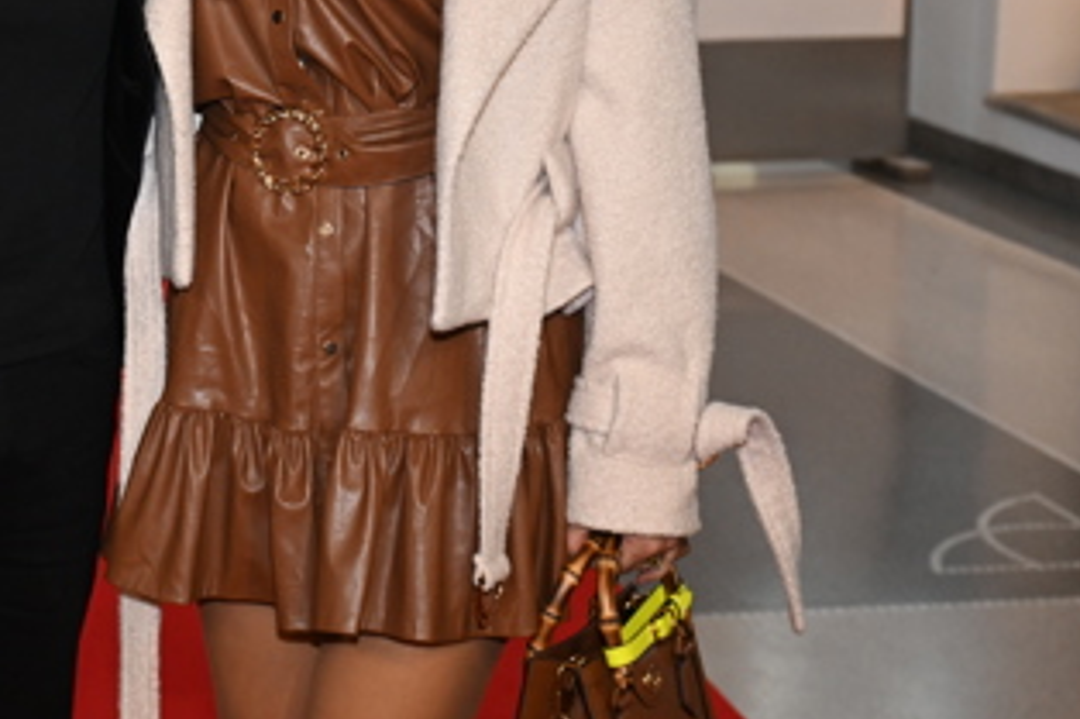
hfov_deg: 22.5
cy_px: -28
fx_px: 2639
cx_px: 83
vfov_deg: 15.2
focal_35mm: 88
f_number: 4.5
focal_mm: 40
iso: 2000
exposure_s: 1/125
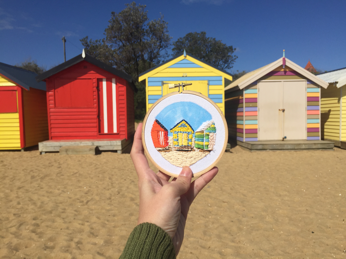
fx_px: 290
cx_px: 173
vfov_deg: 48.2
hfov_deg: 61.7
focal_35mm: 29
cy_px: 130
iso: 32
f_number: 2.2
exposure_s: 1/6623
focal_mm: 4.15
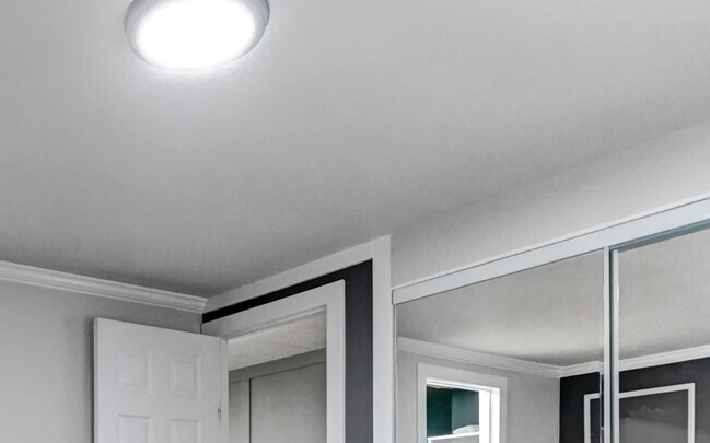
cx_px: 78
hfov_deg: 45.0
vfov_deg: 27.9
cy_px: 535
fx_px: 774
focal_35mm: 40
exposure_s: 1/6
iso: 3200
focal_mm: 10
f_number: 11
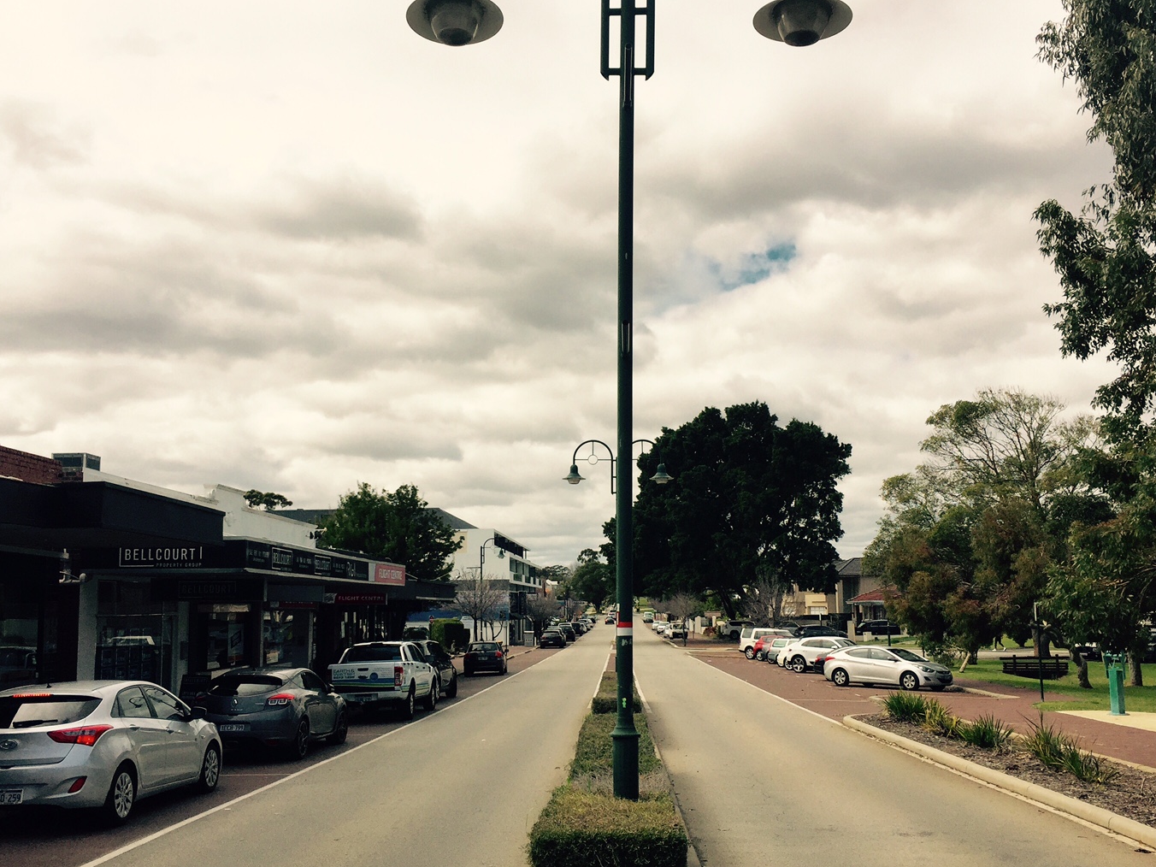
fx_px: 1169
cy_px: 494
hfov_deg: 52.6
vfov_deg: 40.6
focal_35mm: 35
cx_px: 568
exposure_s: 1/3968
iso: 32
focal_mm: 4.15
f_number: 2.2
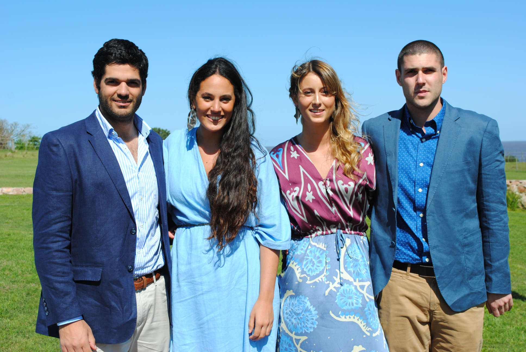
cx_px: 263
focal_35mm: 48
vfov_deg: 28.2
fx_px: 702
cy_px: 176
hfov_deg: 41.1
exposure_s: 1/320
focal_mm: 32
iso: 100
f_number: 9
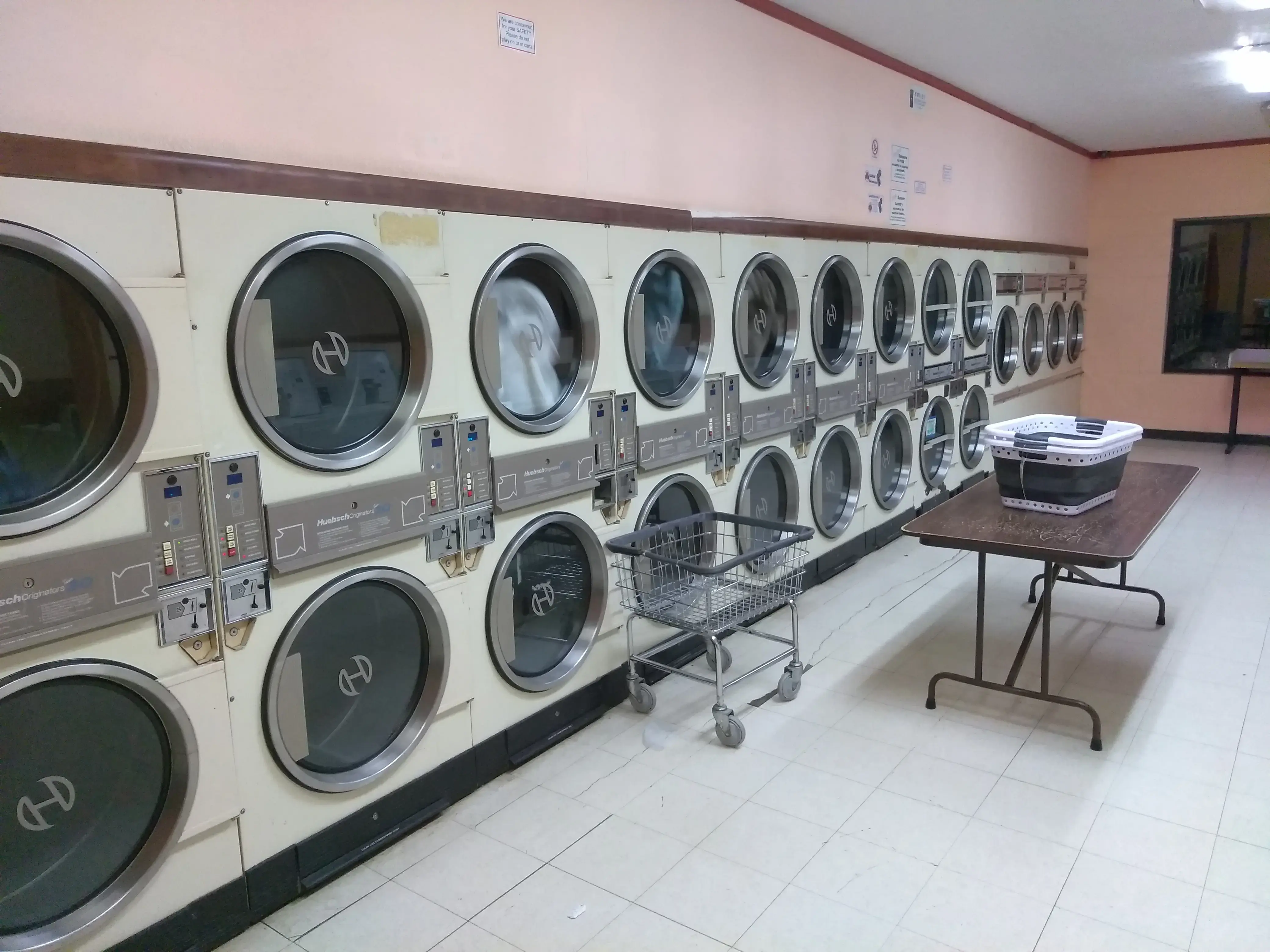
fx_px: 734
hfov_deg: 81.7
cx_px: 635
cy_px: 476
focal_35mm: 20
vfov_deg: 66.0
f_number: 2.2
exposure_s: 1/30
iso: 703
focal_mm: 3.46
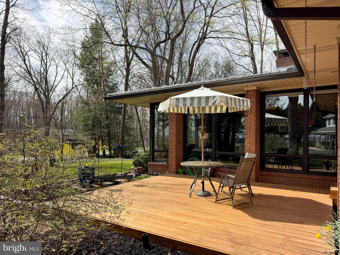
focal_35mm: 24
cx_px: 170
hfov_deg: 71.6
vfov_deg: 56.8
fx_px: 236
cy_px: 128
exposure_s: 1/3597
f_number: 1.78
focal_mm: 6.76
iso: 80
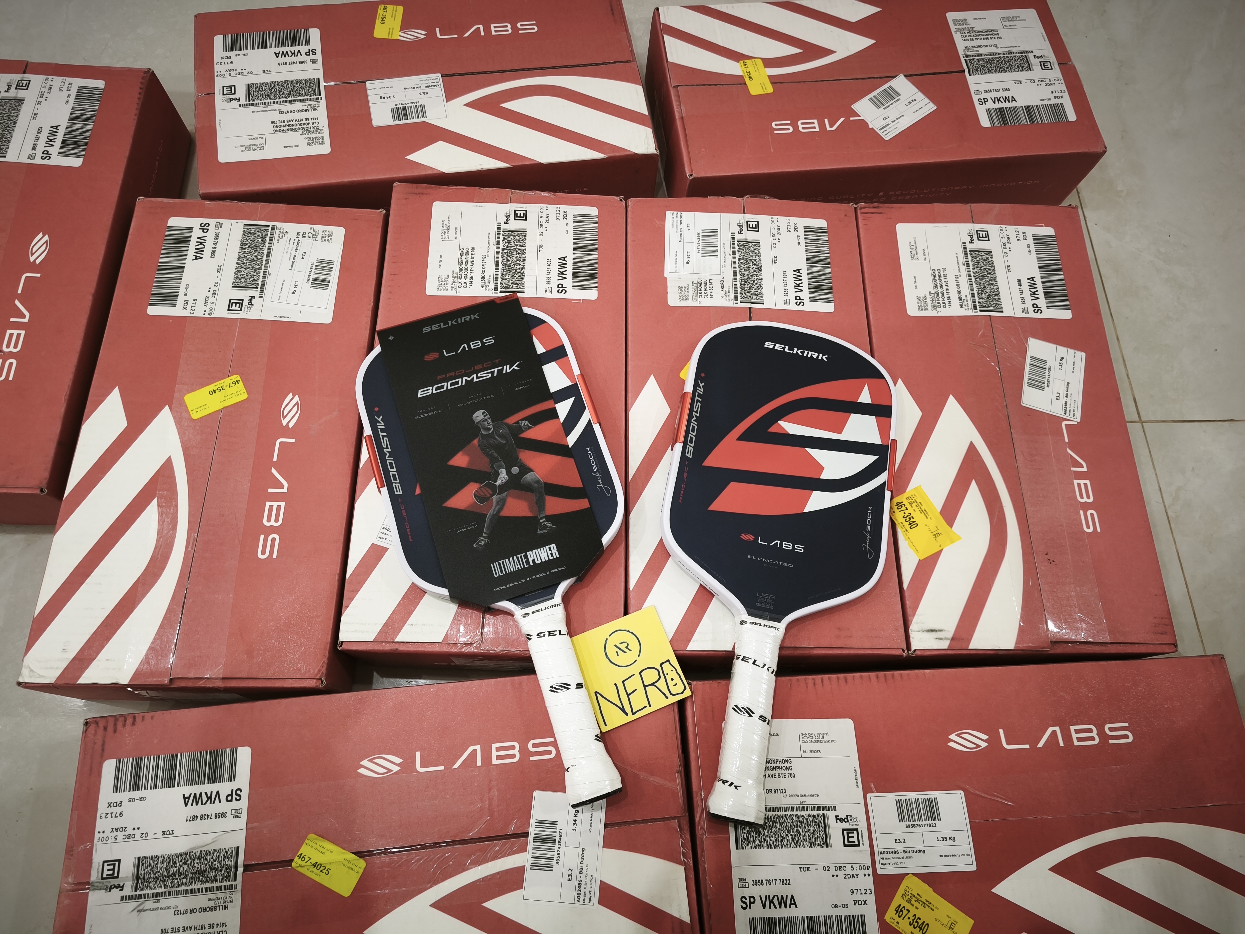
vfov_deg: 58.9
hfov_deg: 73.9
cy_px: 467
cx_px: 622
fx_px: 827
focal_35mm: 23
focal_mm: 5.35
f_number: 1.7
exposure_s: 1/50
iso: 250
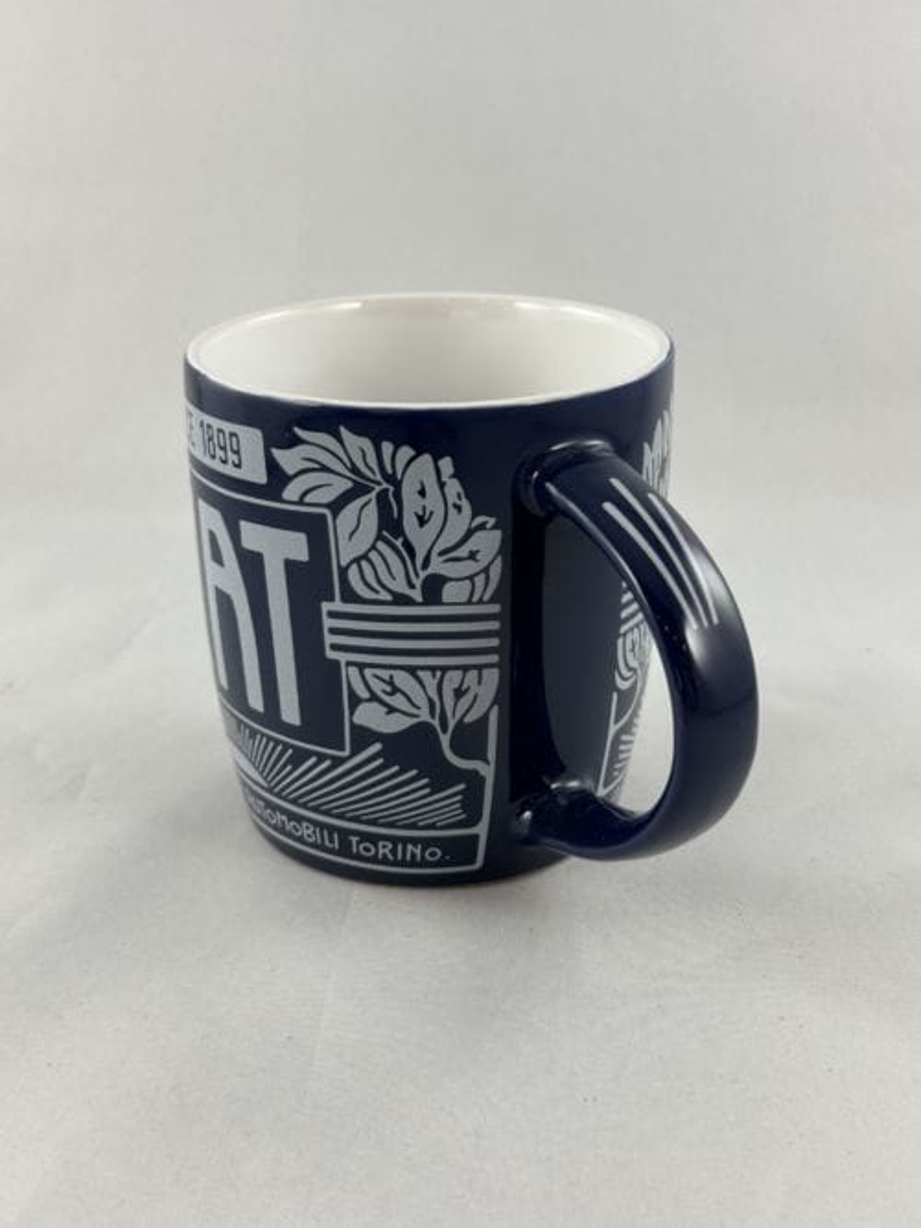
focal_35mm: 48
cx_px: 460
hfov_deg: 30.3
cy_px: 614
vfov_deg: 39.7
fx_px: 1703
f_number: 1.78
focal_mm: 6.86
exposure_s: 1/100
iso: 64
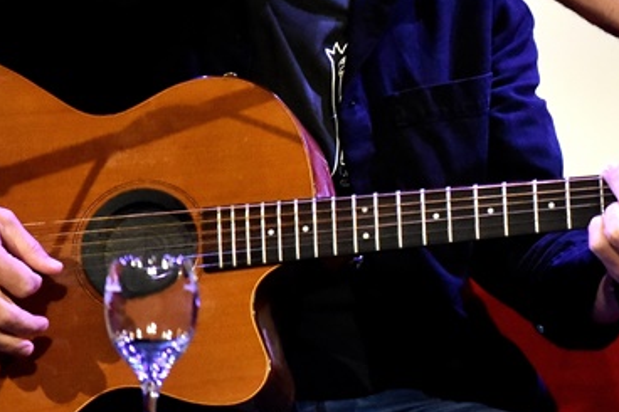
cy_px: -55
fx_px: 8851
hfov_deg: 4.0
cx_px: 664
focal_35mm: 515
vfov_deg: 2.7
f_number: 4
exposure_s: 1/160
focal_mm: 185
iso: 6400
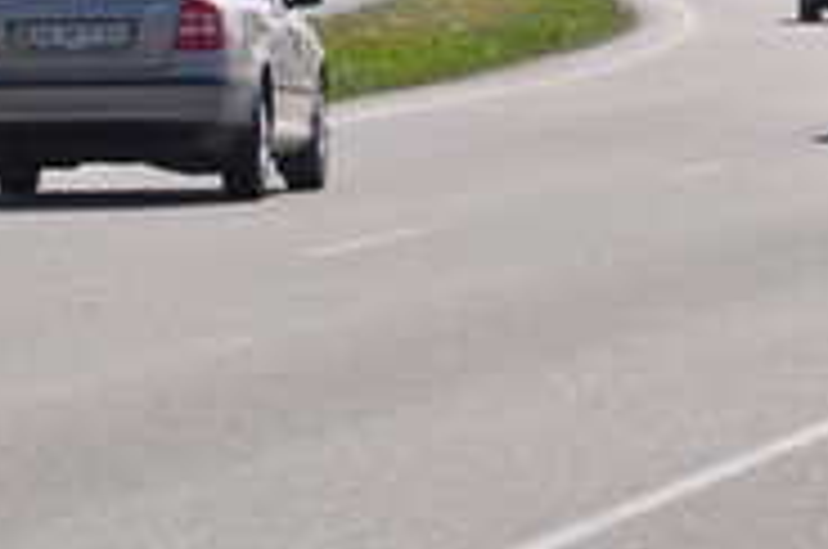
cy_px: -236
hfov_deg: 4.1
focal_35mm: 507
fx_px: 11641
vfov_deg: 2.7
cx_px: -11
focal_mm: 112
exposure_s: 1/500
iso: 200
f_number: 11
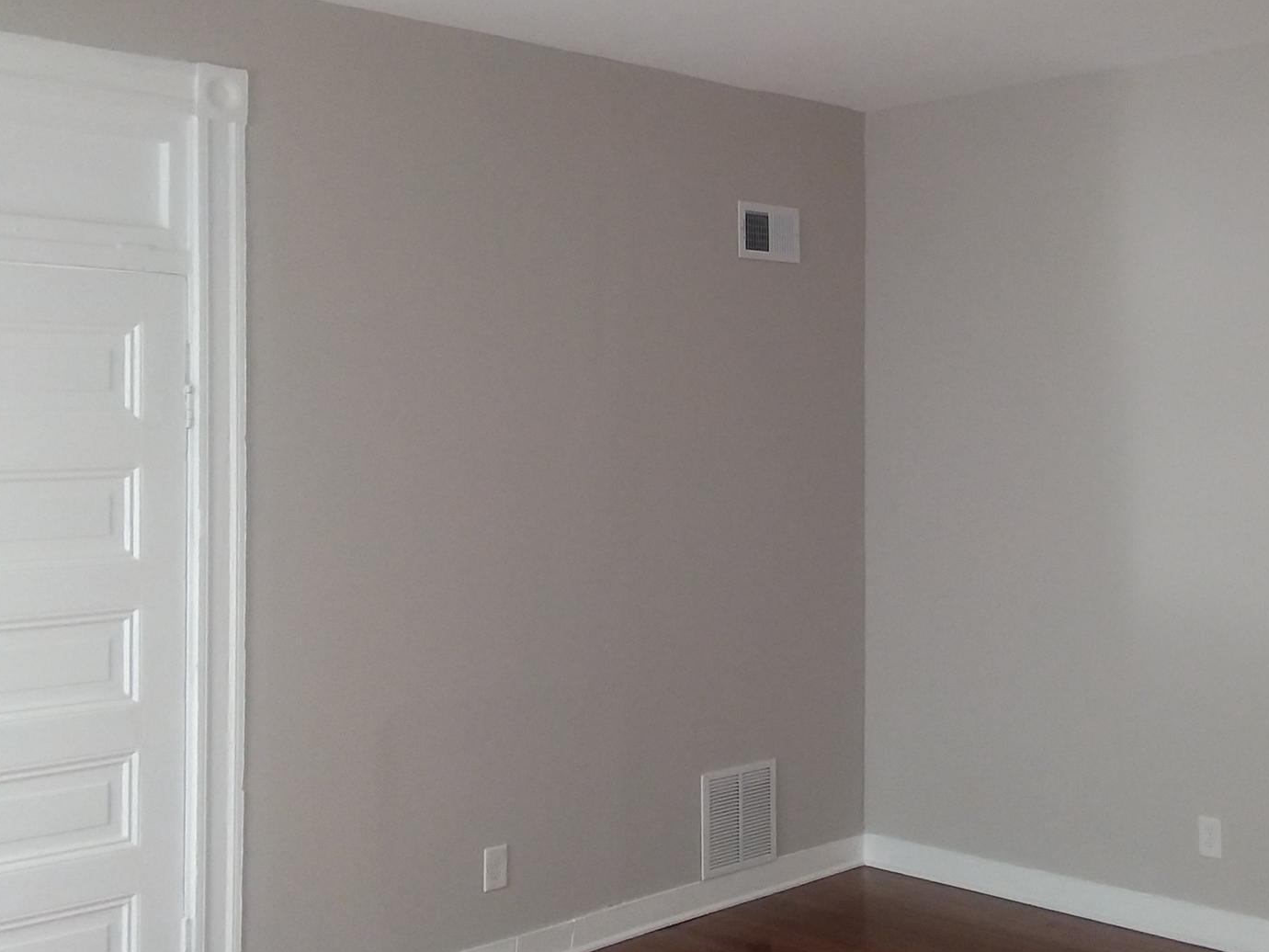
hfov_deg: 43.4
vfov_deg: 33.6
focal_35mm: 43
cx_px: 816
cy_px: 425
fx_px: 1576
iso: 64
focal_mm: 2.47
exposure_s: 1/30
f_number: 1.9
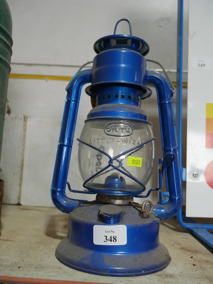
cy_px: 142
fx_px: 246
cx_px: 106
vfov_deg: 59.9
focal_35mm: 30
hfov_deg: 46.8
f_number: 4.5
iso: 250
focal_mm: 15
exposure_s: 1/60
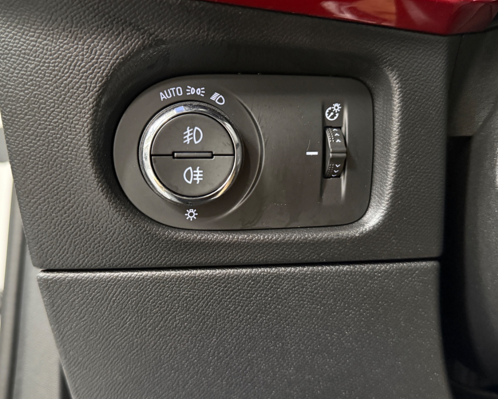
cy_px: 173
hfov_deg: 55.6
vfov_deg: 45.7
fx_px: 472
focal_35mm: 32
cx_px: 226
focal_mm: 6.76
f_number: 1.78
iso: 1000
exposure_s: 1/33
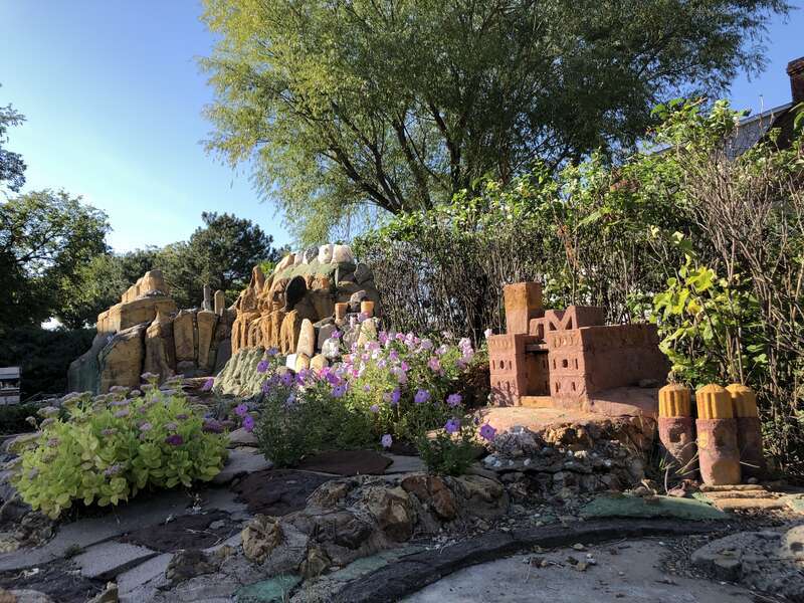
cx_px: 402
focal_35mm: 28
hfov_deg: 63.4
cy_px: 302
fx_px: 650
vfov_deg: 49.7
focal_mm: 3.99
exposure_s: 1/813
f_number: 1.8
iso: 20
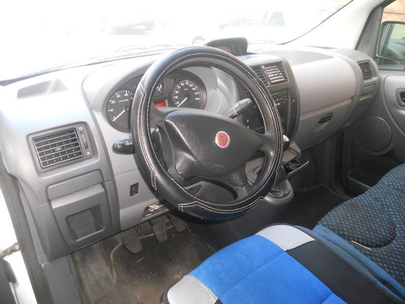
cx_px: 202
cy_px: 152
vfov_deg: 51.4
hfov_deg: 65.3
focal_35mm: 27
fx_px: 316
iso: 250
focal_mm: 4.9
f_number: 3.2
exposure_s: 1/25
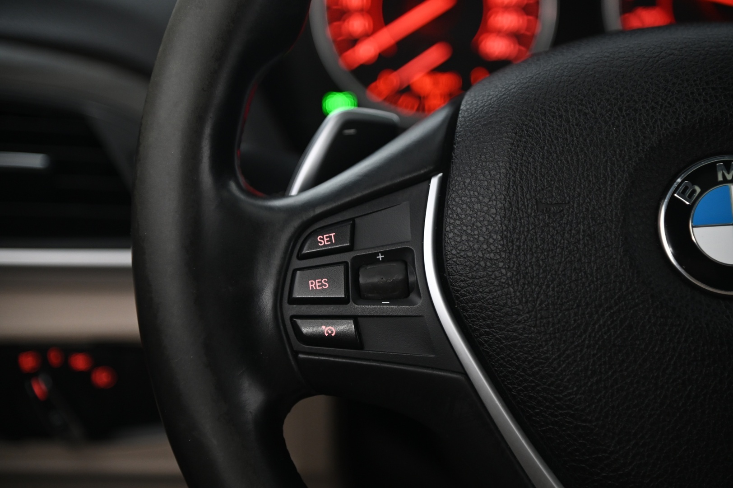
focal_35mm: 120
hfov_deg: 17.1
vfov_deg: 11.4
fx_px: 2441
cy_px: 244
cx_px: 366
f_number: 4
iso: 2000
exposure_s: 1/20
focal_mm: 120
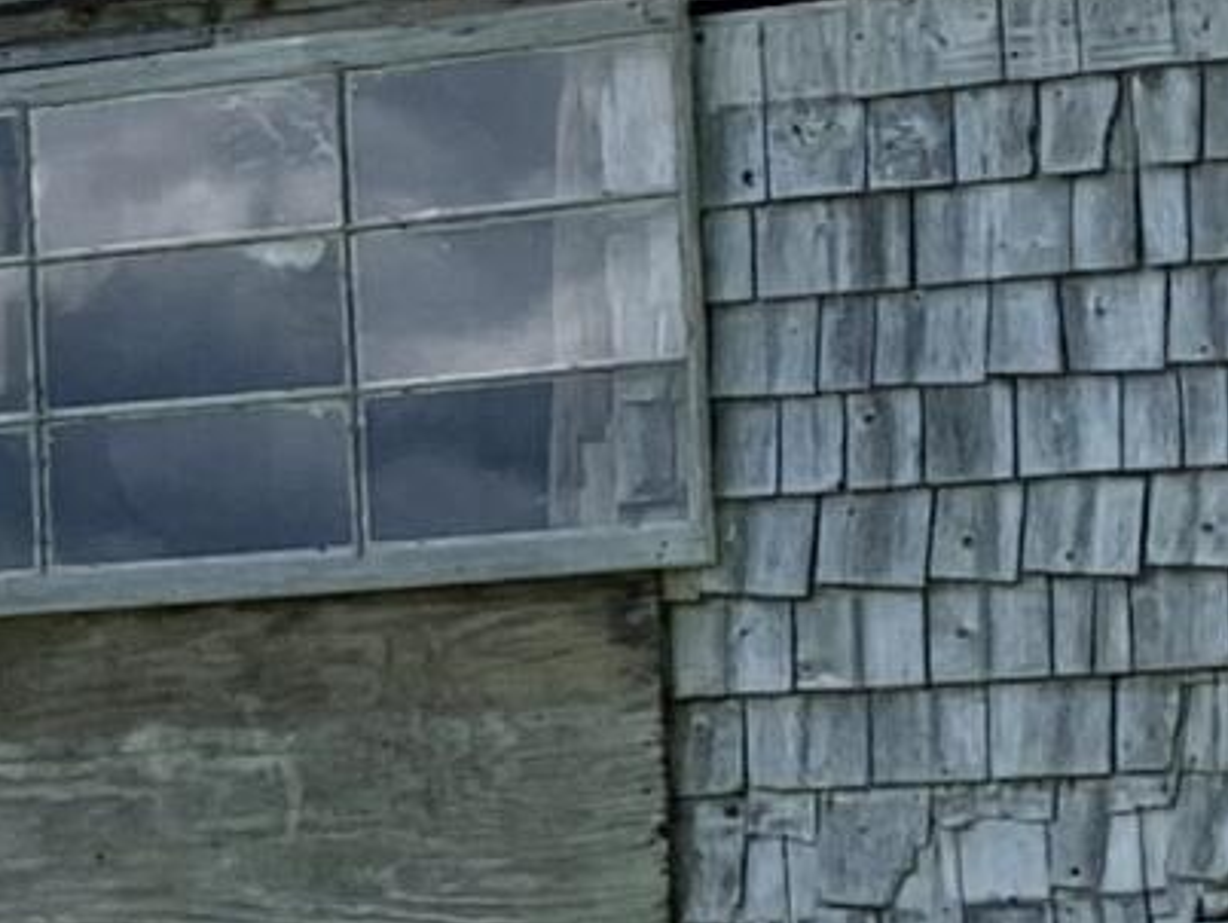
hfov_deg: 8.1
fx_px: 6886
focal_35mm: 194
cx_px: -2856
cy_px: 434
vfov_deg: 7.7
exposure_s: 1/1163
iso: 25
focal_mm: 4.25
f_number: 1.8
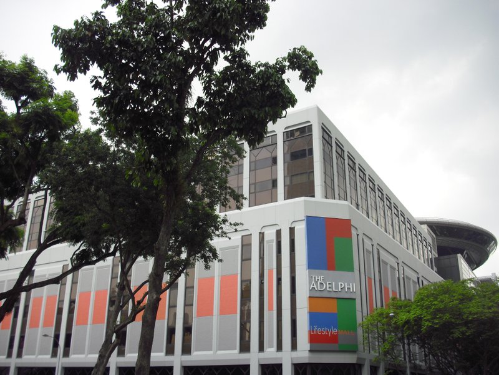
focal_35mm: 38
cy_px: 188
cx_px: 250
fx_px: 548
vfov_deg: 37.7
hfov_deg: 49.0
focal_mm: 6.2
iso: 100
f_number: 2.8
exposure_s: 1/500
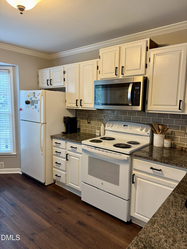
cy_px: 124
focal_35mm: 24
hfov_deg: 56.8
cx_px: 94
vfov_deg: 71.6
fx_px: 173
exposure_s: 1/60
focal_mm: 6.76
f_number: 1.78
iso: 200
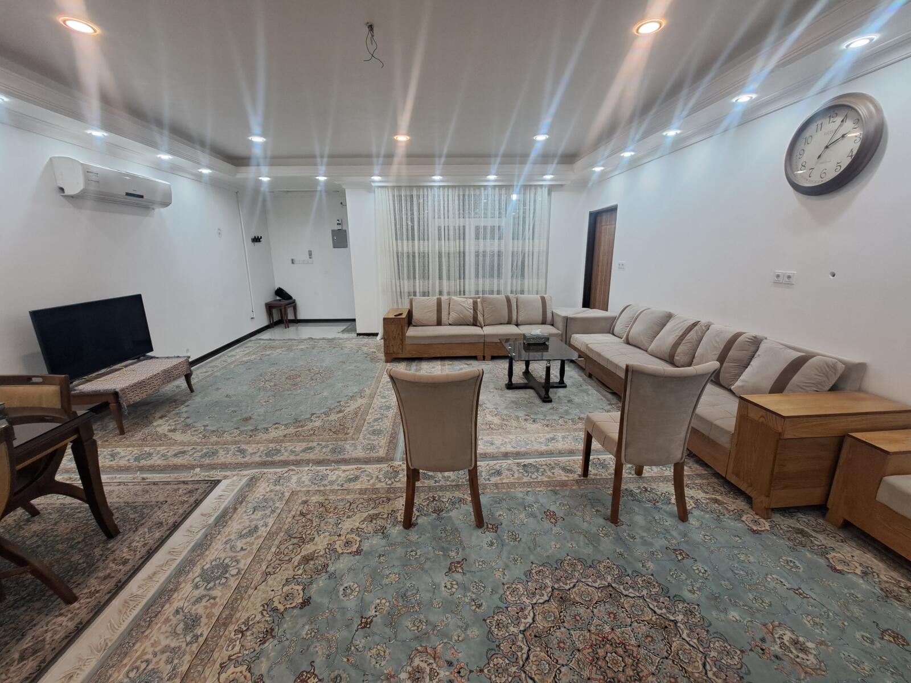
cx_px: 456
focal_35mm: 13
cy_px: 342
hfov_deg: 106.2
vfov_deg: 89.9
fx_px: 342
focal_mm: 1.74
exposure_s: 1/50
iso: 125
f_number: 2.2
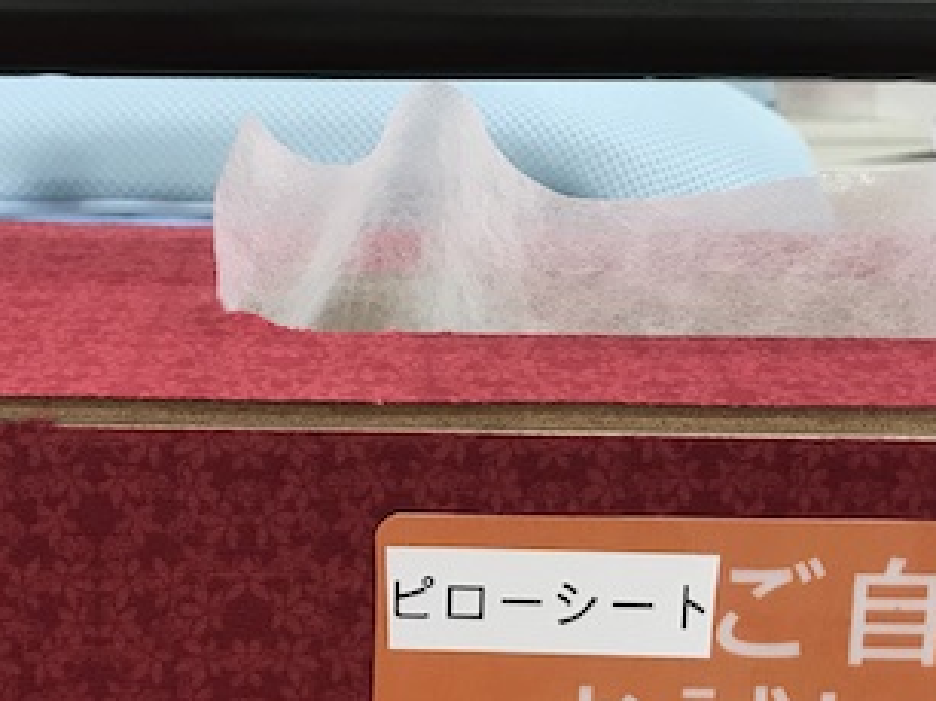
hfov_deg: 26.6
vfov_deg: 20.1
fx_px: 1973
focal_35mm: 73
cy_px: 424
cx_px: 360
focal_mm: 3.99
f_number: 1.8
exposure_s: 1/40
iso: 25
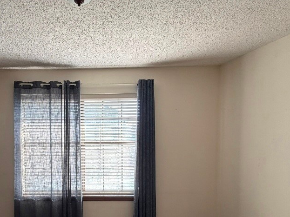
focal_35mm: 23
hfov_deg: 70.0
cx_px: 80
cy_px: 135
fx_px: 193
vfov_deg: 58.2
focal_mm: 2.22
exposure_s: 1/121
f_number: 2.2
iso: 200
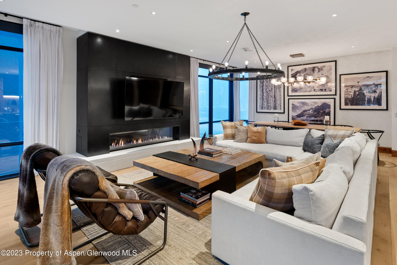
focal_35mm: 19
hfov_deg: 86.9
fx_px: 210
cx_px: 198
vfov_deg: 64.6
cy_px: 132
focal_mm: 19
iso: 640
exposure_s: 1/1.25
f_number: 7.1
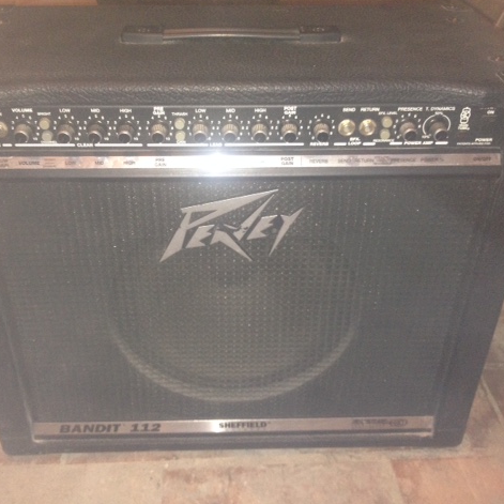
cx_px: 234
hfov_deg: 40.0
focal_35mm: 42
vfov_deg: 40.0
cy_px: 249
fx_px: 692
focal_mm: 4.28
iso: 160
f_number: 2.4
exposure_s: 1/16
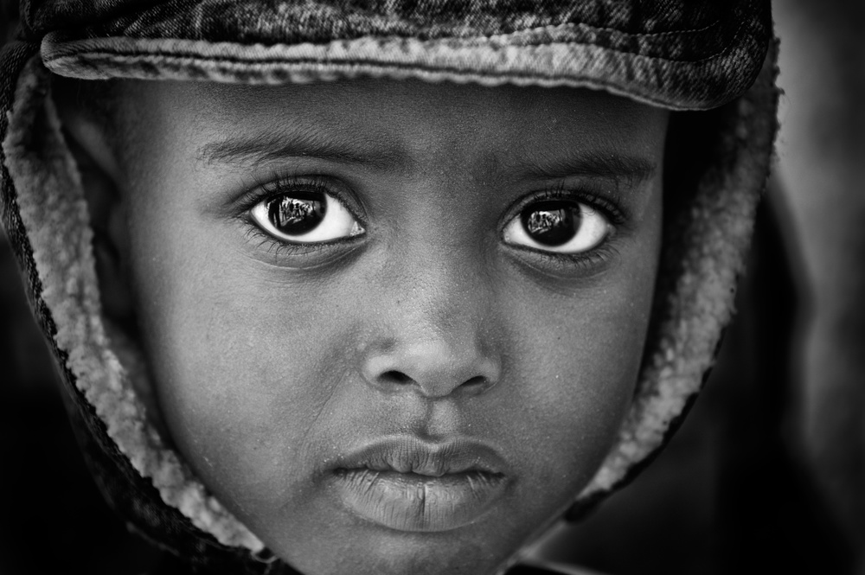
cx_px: 432
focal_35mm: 162
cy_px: 288
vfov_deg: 8.5
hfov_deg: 12.7
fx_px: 3889
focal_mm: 108
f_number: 6.7
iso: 800
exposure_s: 1/180
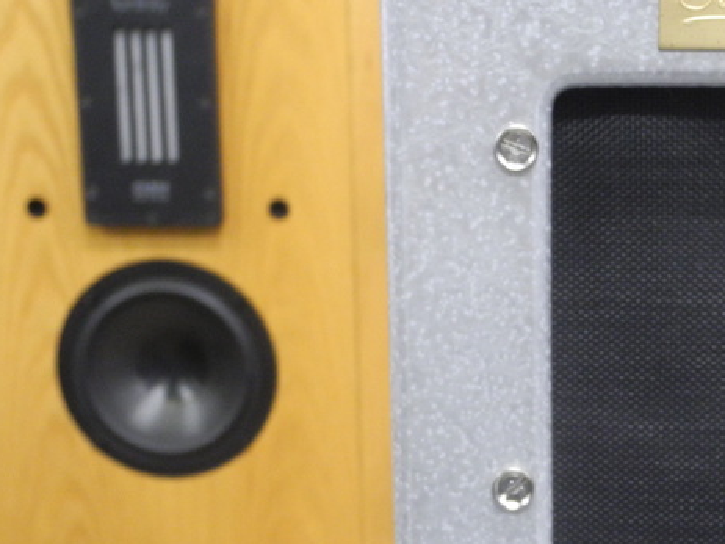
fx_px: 1780
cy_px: 452
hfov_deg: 22.6
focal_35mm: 85
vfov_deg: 17.2
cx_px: 617
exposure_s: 1/23.2
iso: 400
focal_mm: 8.8
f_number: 3.2
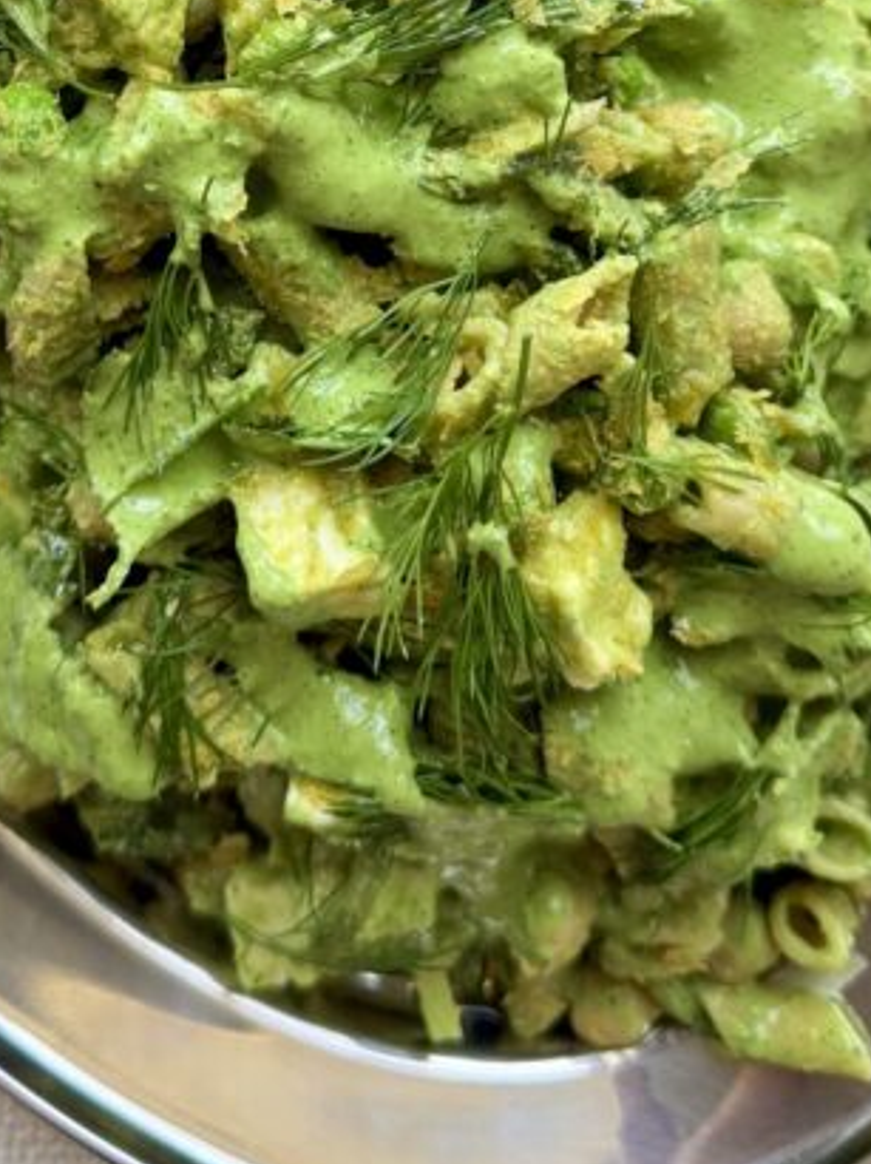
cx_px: 281
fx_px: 2015
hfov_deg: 24.3
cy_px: 51
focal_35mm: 60
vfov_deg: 30.3
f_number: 1.78
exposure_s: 1/121
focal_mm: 6.76
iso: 125
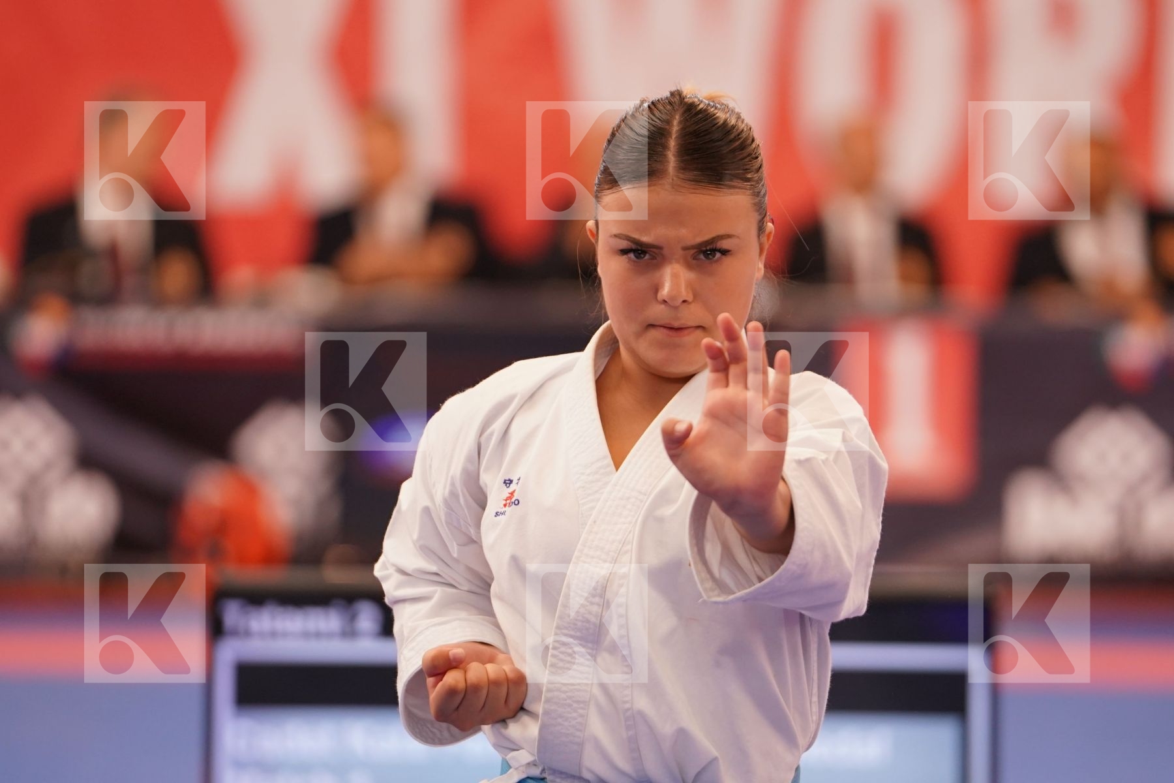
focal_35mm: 300
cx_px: 587
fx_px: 9783
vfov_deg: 4.6
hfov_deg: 6.9
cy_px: 392
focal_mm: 200
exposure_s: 1/500
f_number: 2.8
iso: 1000
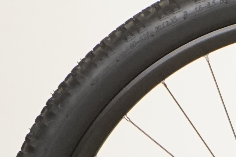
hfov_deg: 4.4
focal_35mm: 437
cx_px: 862
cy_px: 106
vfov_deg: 3.1
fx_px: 2865
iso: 2500
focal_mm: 58
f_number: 5.6
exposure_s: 1/200
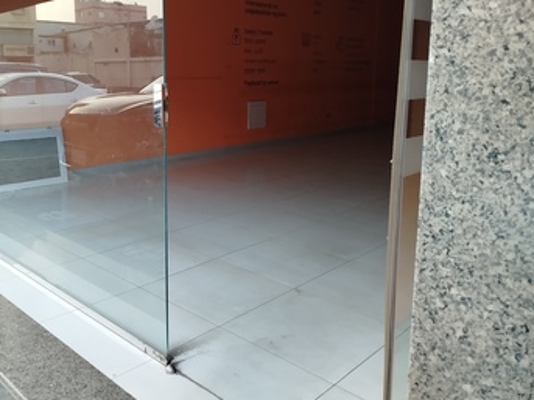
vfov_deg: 43.7
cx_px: 186
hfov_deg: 55.8
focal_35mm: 32
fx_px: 493
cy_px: 146
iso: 80
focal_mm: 5.31
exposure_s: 1/50
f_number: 1.7
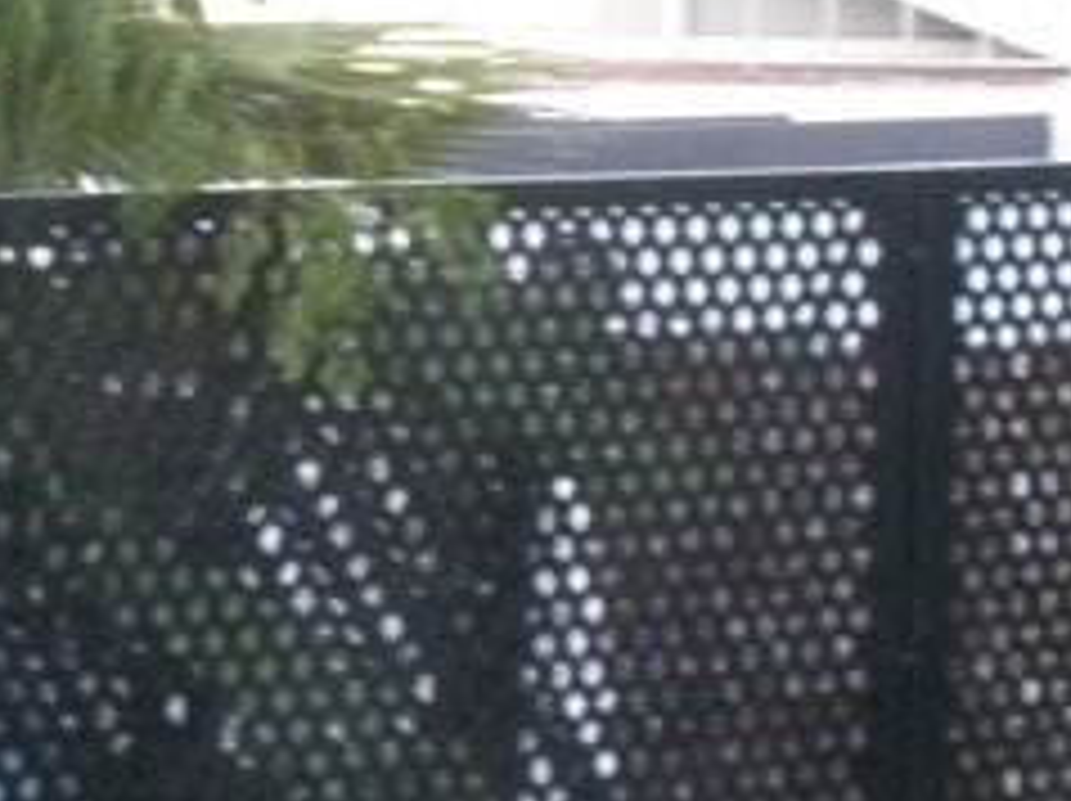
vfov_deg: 3.6
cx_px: -1102
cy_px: 752
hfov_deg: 4.8
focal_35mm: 409
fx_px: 12641
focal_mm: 14.1
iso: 160
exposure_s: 1/80
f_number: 4.8
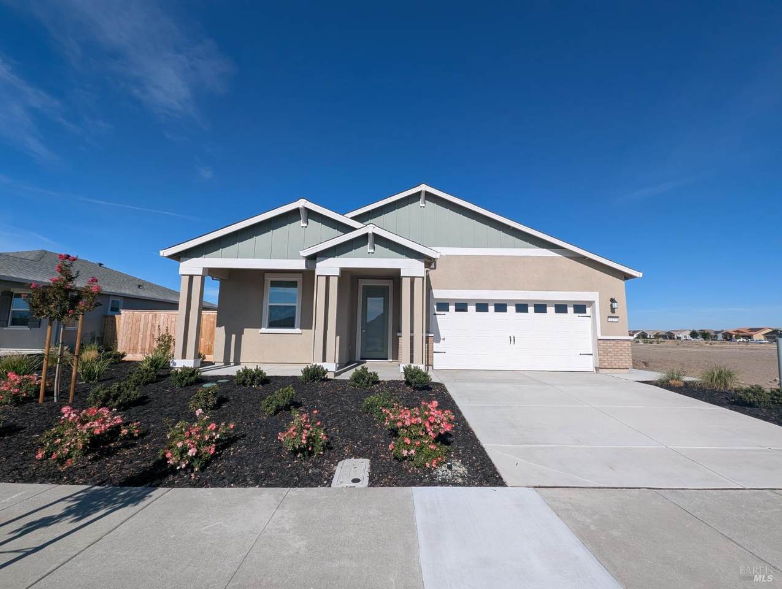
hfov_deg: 106.1
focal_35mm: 13
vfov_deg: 90.1
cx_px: 391
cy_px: 294
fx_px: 294
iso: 45
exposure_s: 1/2710
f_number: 2.2
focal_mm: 1.95
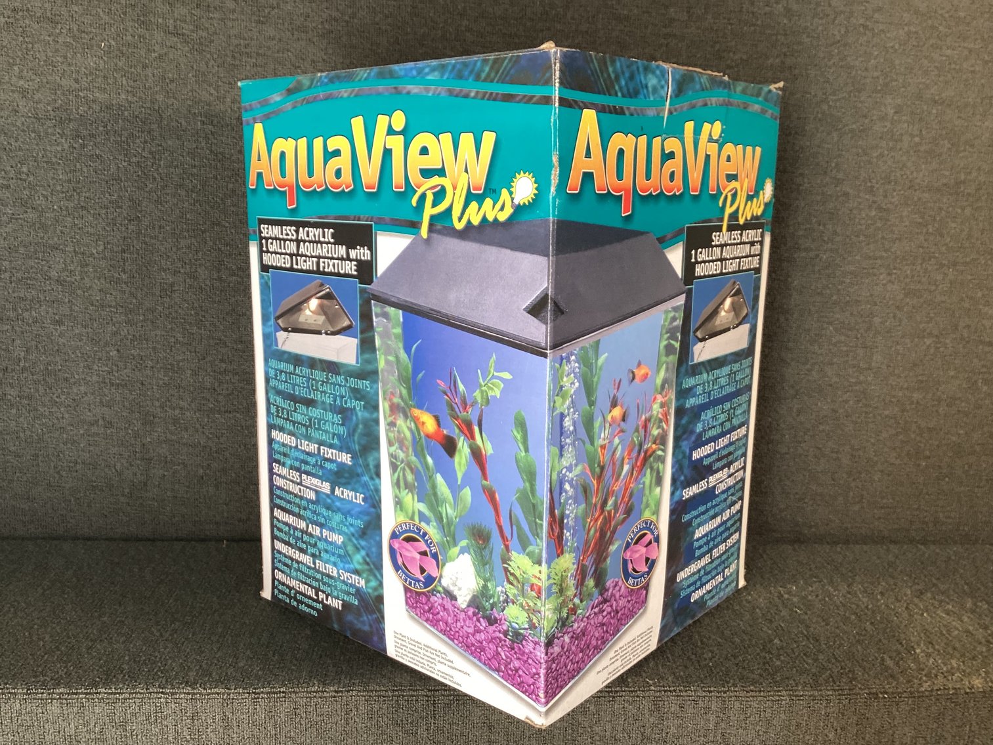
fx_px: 889
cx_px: 496
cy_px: 372
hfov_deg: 58.3
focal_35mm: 31
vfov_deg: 45.4
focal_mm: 3.3
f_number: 2.4
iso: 64
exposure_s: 1/50
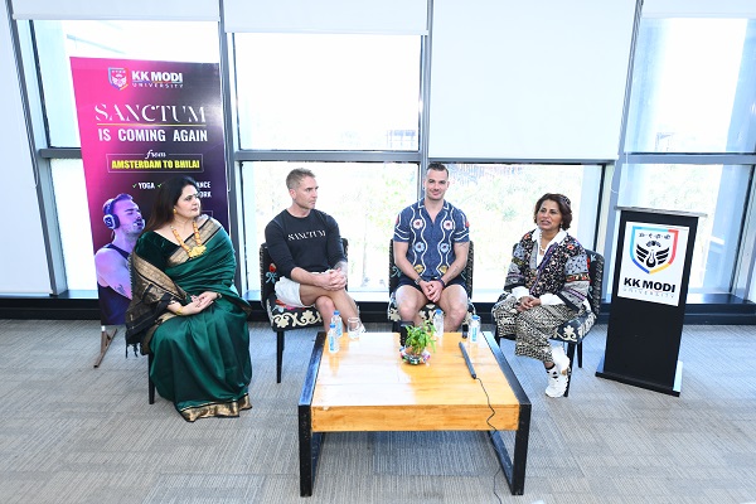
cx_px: 378
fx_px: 504
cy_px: 252
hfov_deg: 73.7
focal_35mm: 24
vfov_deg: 53.1
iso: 1250
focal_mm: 24
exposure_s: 1/125
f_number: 5
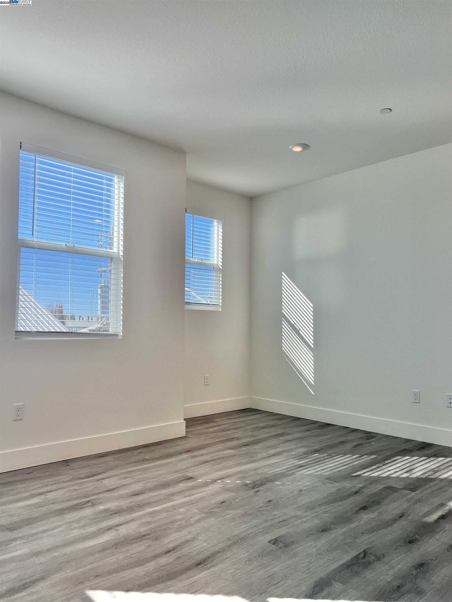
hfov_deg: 53.1
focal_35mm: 26
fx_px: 453
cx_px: 226
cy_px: 301
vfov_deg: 67.3
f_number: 1.5
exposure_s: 1/957
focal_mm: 5.7
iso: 50
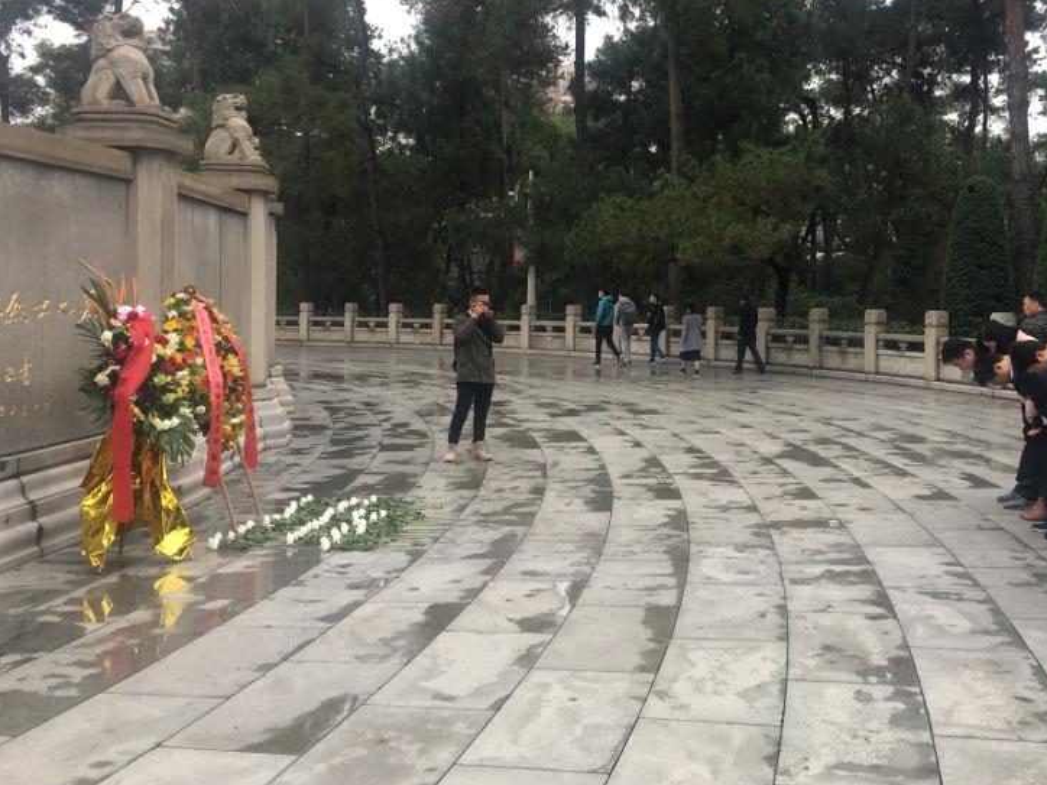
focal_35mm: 41
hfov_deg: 45.3
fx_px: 1240
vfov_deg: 34.9
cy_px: 289
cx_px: 668
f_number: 2.2
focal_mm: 4.15
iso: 25
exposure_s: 1/154
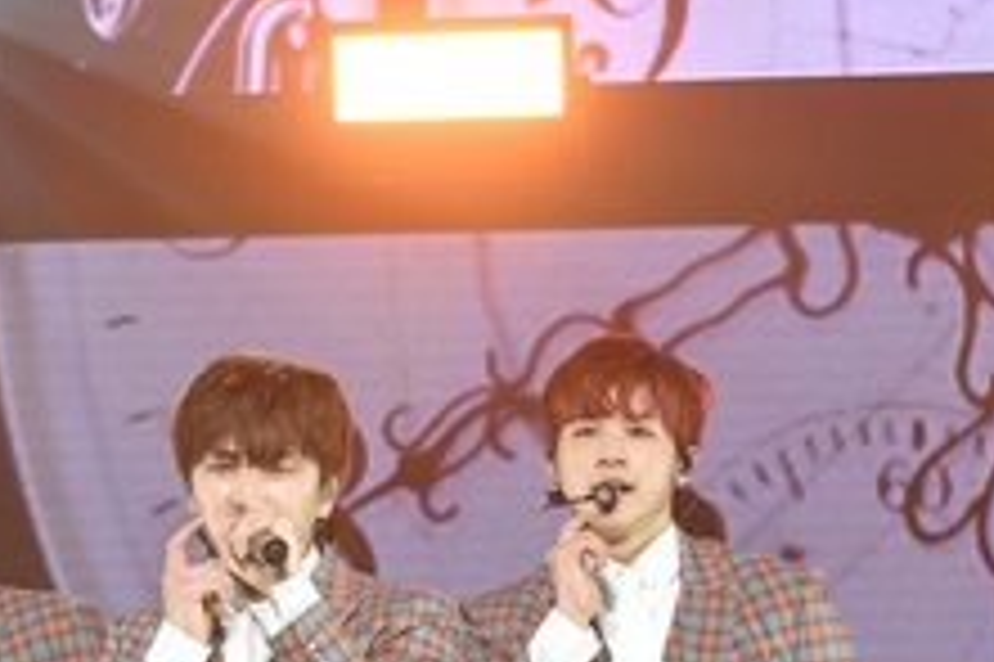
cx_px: 283
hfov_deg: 4.2
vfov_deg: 2.8
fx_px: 13712
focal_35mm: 497
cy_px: 878
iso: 2000
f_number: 6.3
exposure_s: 1/500
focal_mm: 122
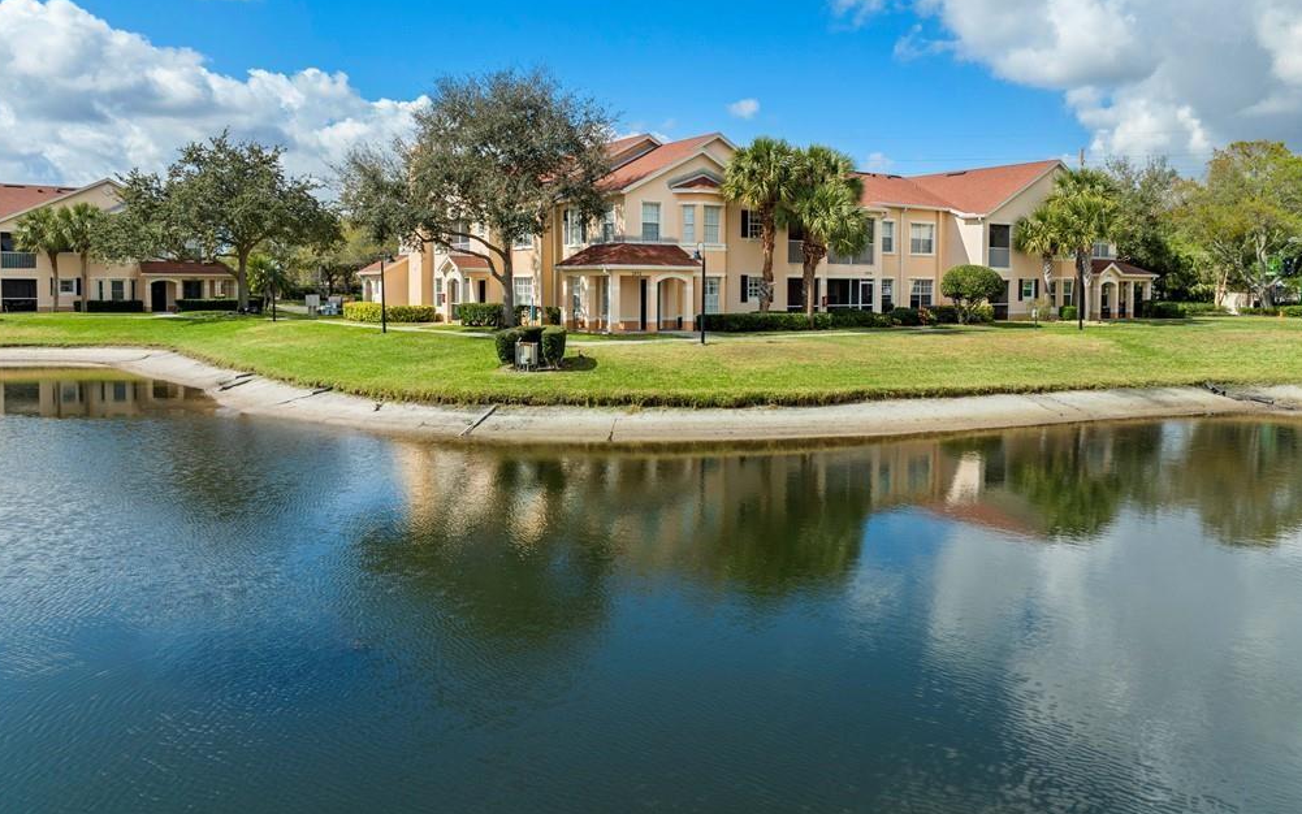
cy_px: 325
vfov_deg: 47.3
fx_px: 923
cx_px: 652
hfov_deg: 70.4
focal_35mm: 26
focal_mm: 12.29
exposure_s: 1/1250
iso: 110
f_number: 2.8
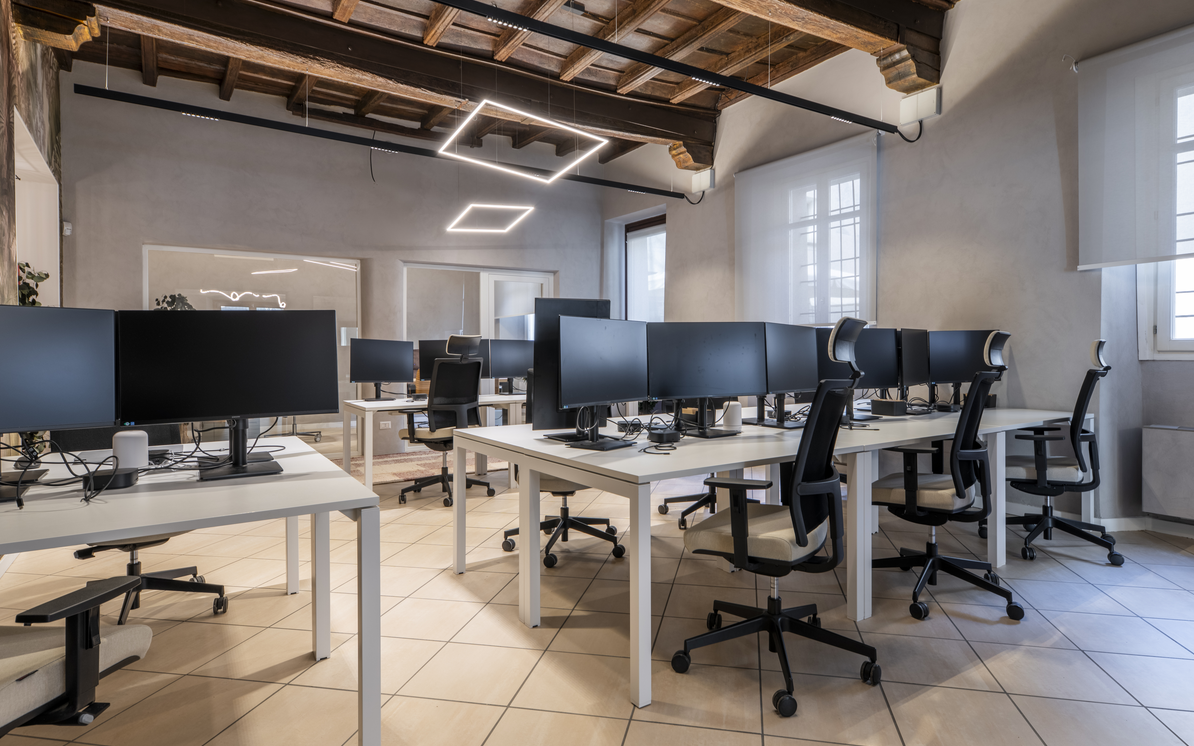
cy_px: 354
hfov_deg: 85.0
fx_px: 651
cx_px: 615
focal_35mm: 20
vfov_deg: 59.6
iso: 200
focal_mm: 18
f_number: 10
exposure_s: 1/3
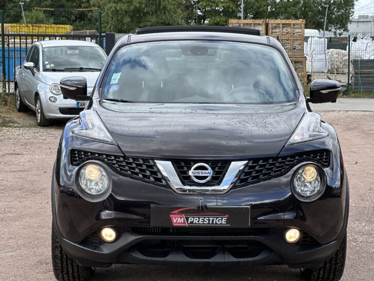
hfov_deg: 23.0
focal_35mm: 85
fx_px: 919
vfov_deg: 17.4
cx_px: 202
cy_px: 148
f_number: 2.8
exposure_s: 1/179
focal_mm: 9
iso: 25
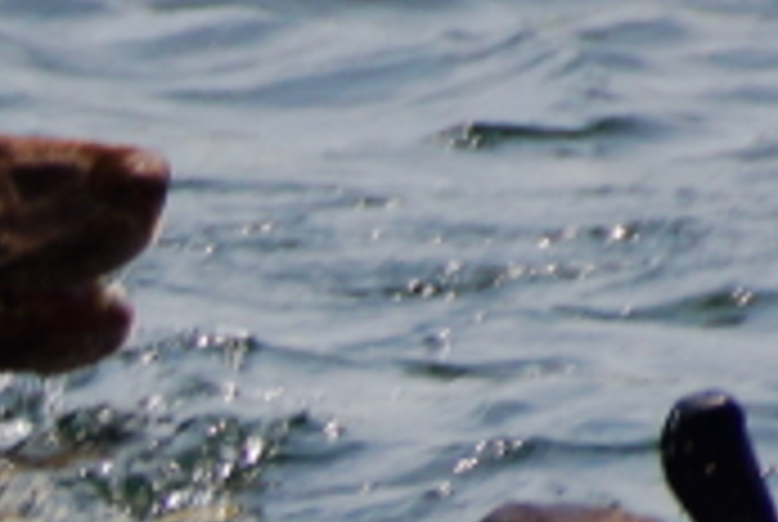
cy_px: 459
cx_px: -290
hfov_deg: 1.0
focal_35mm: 2161
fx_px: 46781
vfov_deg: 0.6
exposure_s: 1/400
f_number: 6.3
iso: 125
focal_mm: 250
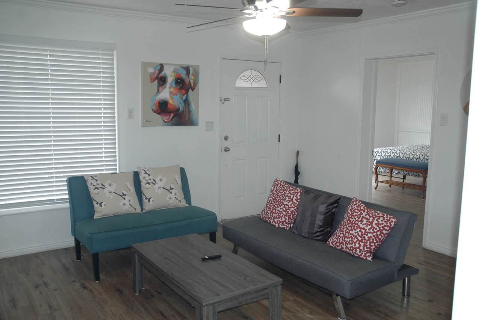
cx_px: 240
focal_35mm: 36
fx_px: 481
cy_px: 160
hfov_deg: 53.2
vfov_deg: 36.8
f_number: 3.8
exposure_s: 1/60
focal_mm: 24
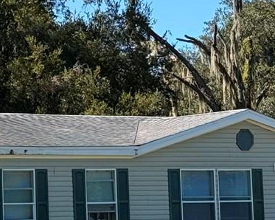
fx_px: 1635
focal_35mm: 201
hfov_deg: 9.4
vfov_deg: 7.7
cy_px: 108
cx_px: -97
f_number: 1.78
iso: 64
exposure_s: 1/3226
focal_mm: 6.76
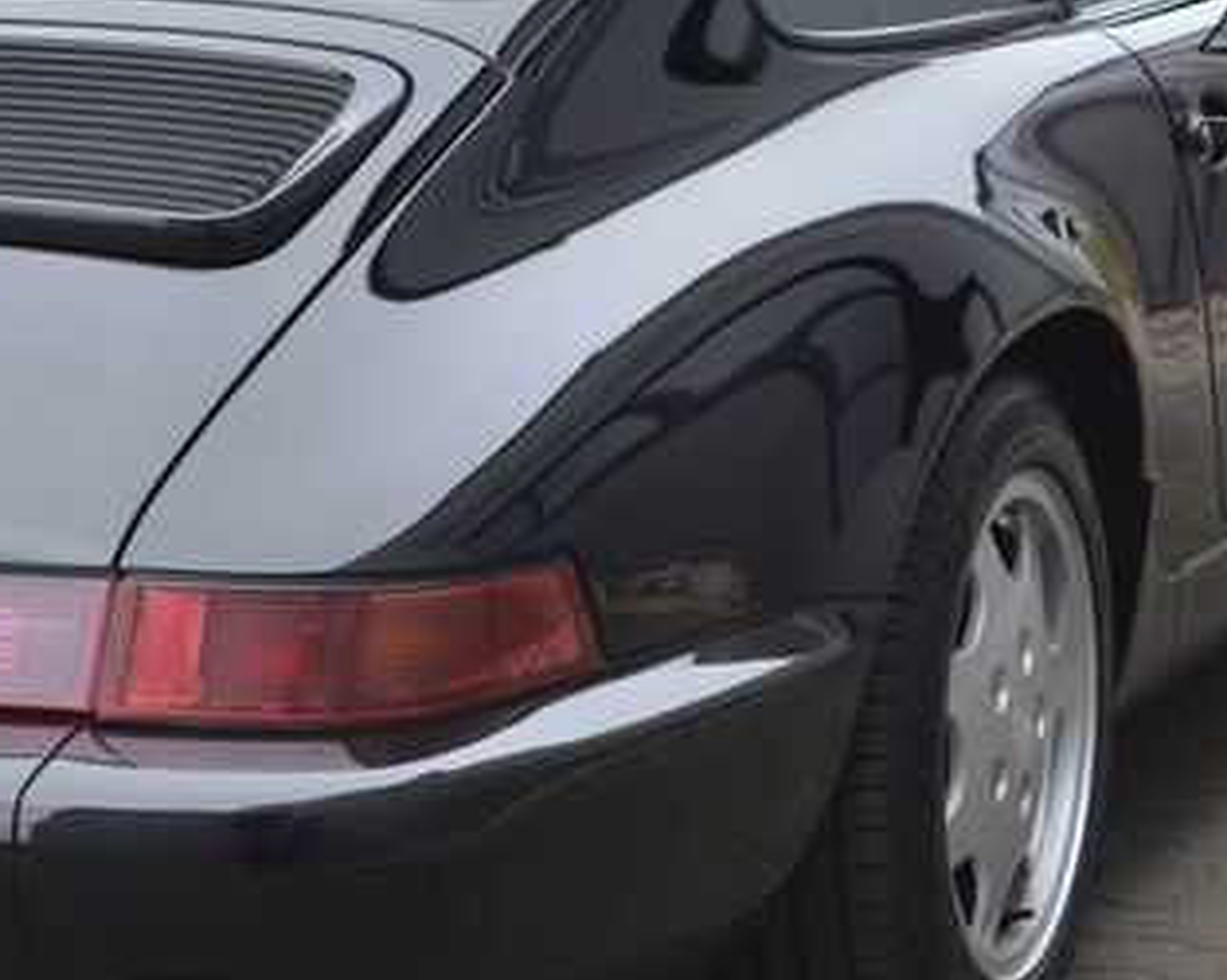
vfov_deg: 12.8
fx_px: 4362
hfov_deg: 15.9
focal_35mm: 120
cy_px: 355
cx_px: 262
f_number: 5
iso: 1400
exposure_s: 1/30
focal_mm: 35
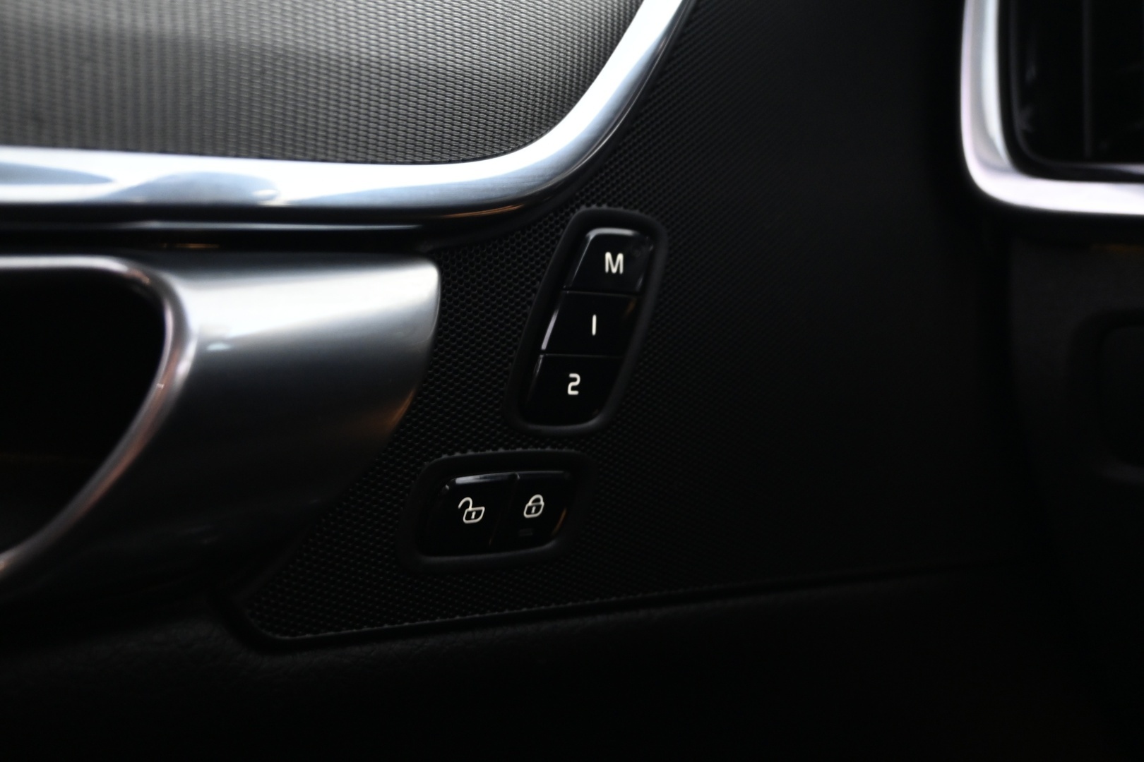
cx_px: 572
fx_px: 977
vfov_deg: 42.6
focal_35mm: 31
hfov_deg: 60.7
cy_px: 381
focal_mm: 20.5
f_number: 3.8
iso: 1600
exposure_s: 1/6
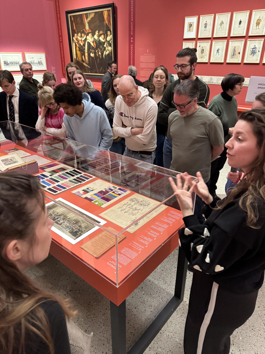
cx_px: 132
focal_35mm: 24
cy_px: 177
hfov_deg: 56.8
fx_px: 245
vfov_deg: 71.6
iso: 1000
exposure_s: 1/30
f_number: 1.78
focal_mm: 6.76
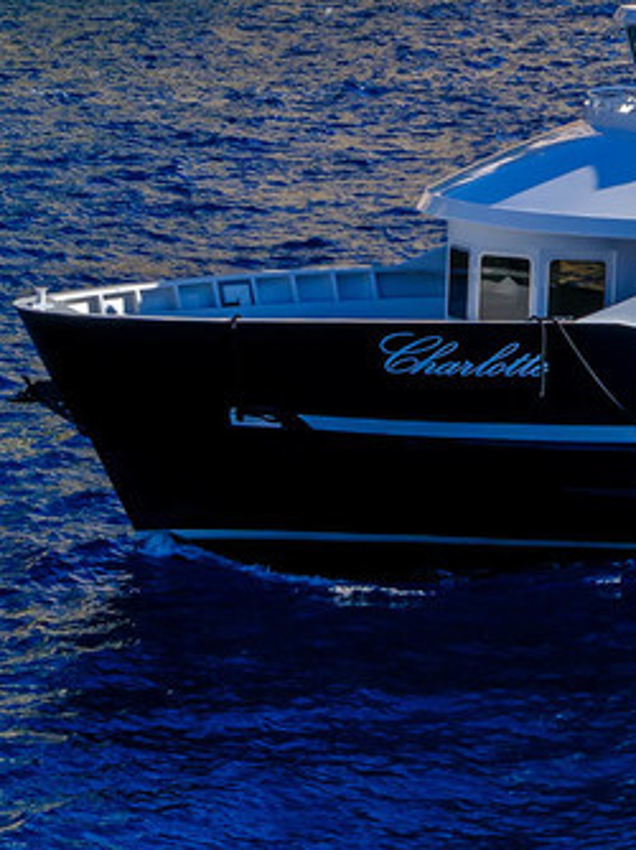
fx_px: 4391
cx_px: 997
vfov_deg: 10.9
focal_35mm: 179
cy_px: -52
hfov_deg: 8.1
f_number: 11
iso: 320
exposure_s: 1/400
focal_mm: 35
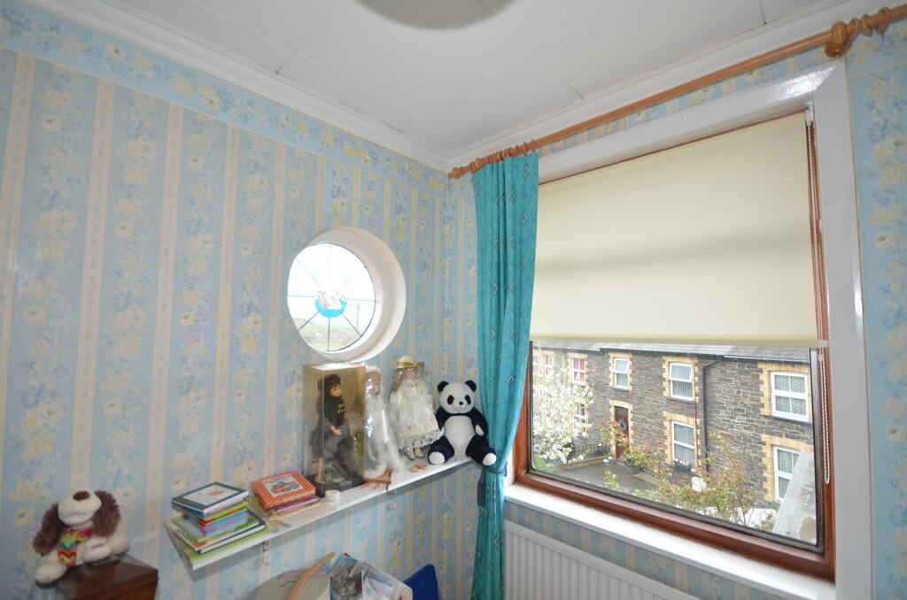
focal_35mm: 15
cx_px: 454
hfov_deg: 100.5
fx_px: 377
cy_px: 300
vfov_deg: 77.1
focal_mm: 10
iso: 200
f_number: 4.5
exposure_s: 1/80
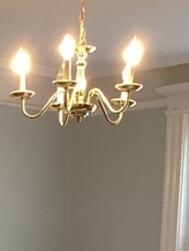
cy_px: 368
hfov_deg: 13.2
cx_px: -39
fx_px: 792
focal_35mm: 109
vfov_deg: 16.5
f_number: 2.4
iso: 160
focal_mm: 3.3
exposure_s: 1/60
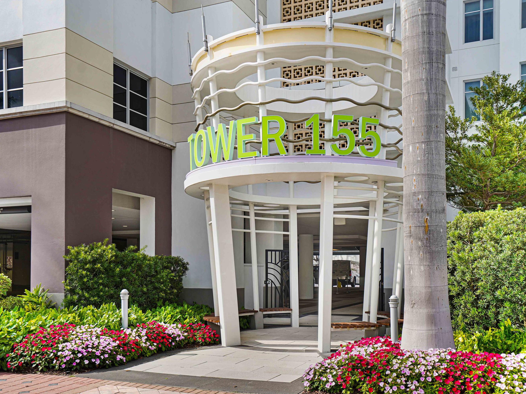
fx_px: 532
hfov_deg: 52.5
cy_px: 197
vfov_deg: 40.7
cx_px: 291
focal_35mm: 35
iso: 64
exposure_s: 1/250
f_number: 5
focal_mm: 32
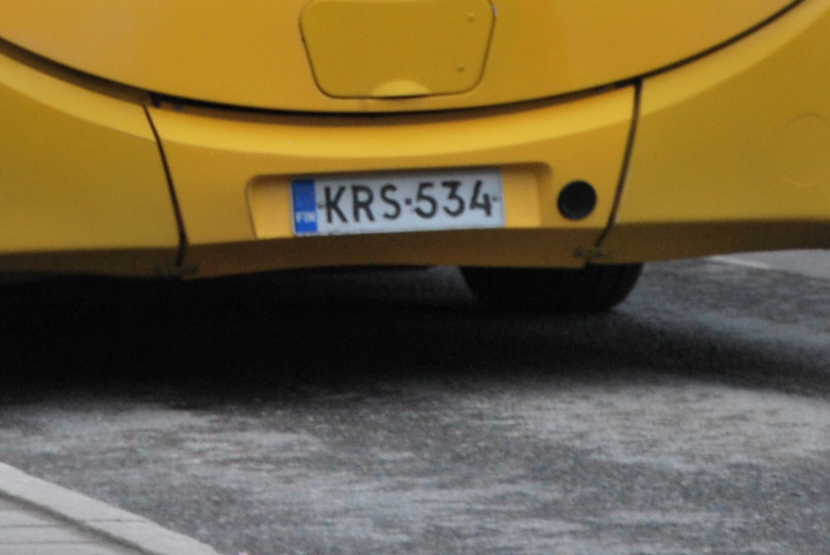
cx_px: 27
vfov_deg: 3.2
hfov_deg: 4.7
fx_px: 10056
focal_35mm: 436
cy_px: -280
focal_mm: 85
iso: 320
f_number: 5.6
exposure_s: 1/125
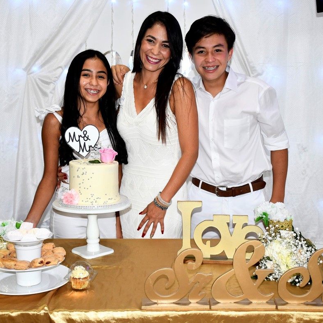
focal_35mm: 52
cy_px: 162
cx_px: 161
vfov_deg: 32.8
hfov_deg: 32.8
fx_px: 549
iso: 560
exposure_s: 1/60
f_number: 4
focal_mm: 27
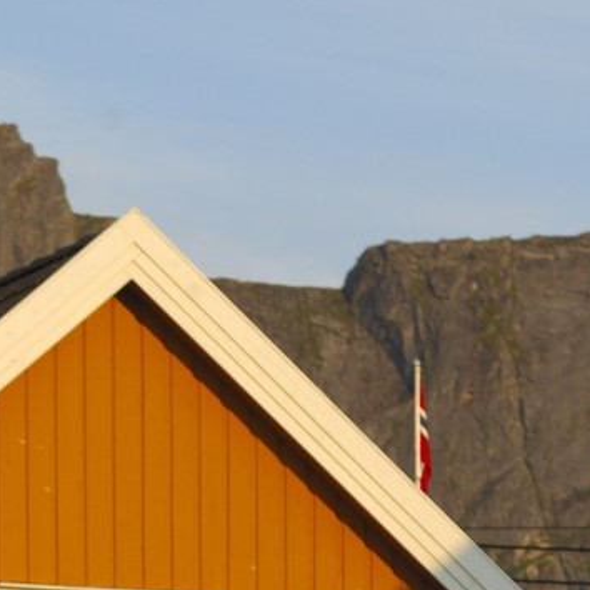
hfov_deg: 4.3
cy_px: 1247
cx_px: -162
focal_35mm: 403
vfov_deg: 4.3
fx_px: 7771
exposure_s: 1/160
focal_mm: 70
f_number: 7.1
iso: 100
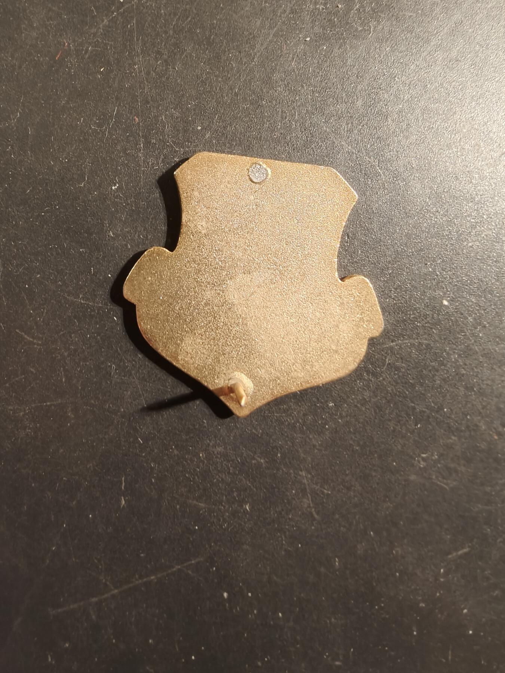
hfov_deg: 58.9
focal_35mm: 23
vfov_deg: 73.9
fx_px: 447
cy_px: 336
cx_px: 252
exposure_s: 1/50
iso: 320
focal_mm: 2.32
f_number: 2
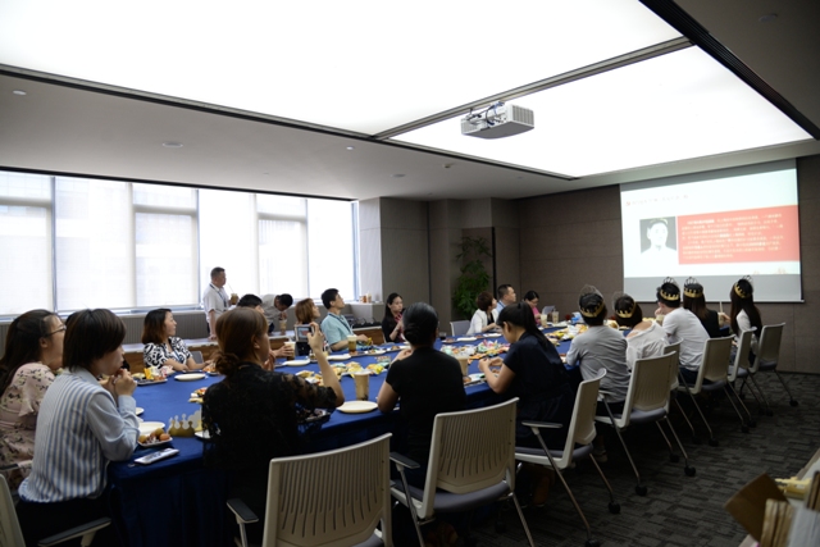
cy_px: 274
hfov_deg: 73.7
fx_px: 547
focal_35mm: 24
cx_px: 410
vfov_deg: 53.2
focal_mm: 24
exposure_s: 1/60
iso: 500
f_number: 4
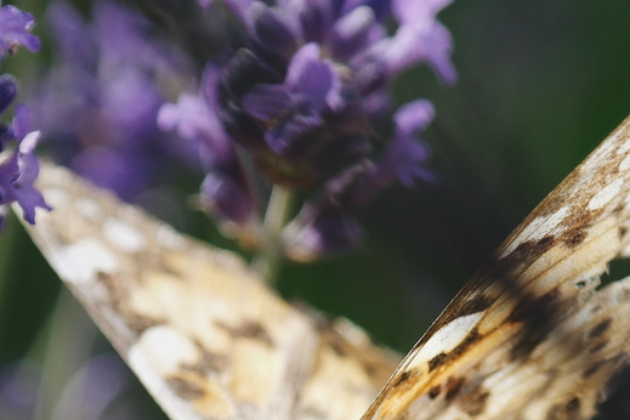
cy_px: 369
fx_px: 4585
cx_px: 337
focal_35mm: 262
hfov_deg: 7.9
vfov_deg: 5.2
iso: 100
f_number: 5.6
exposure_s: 1/200
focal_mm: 55
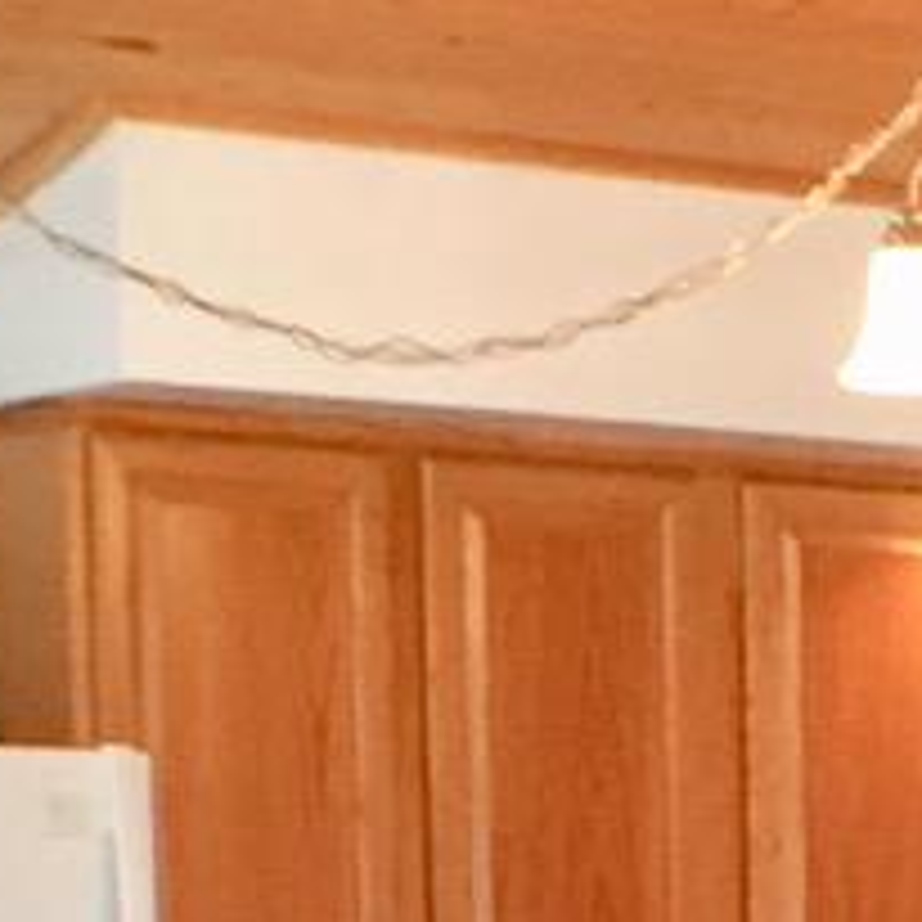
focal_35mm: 256
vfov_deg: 6.6
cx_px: 2379
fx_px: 7714
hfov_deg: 6.4
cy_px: 2051
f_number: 2.2
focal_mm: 4.15
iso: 32
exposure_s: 1/15
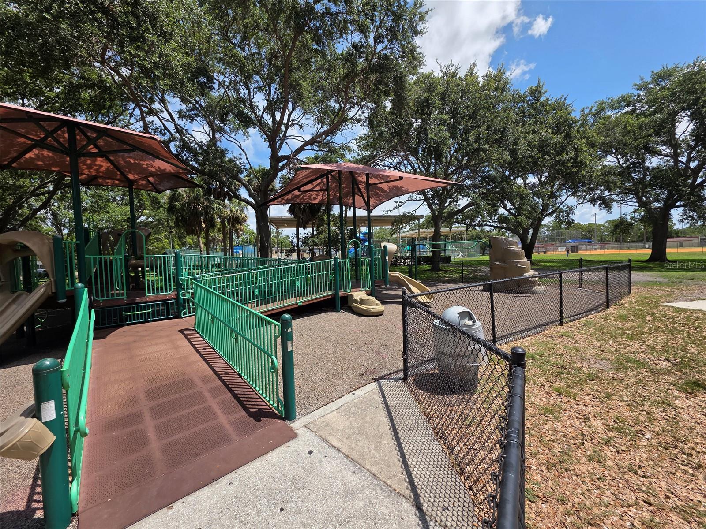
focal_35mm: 13
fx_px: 265
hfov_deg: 106.2
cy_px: 264
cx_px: 353
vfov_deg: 89.9
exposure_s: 1/2000
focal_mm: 2.2
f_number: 1.9
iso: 40
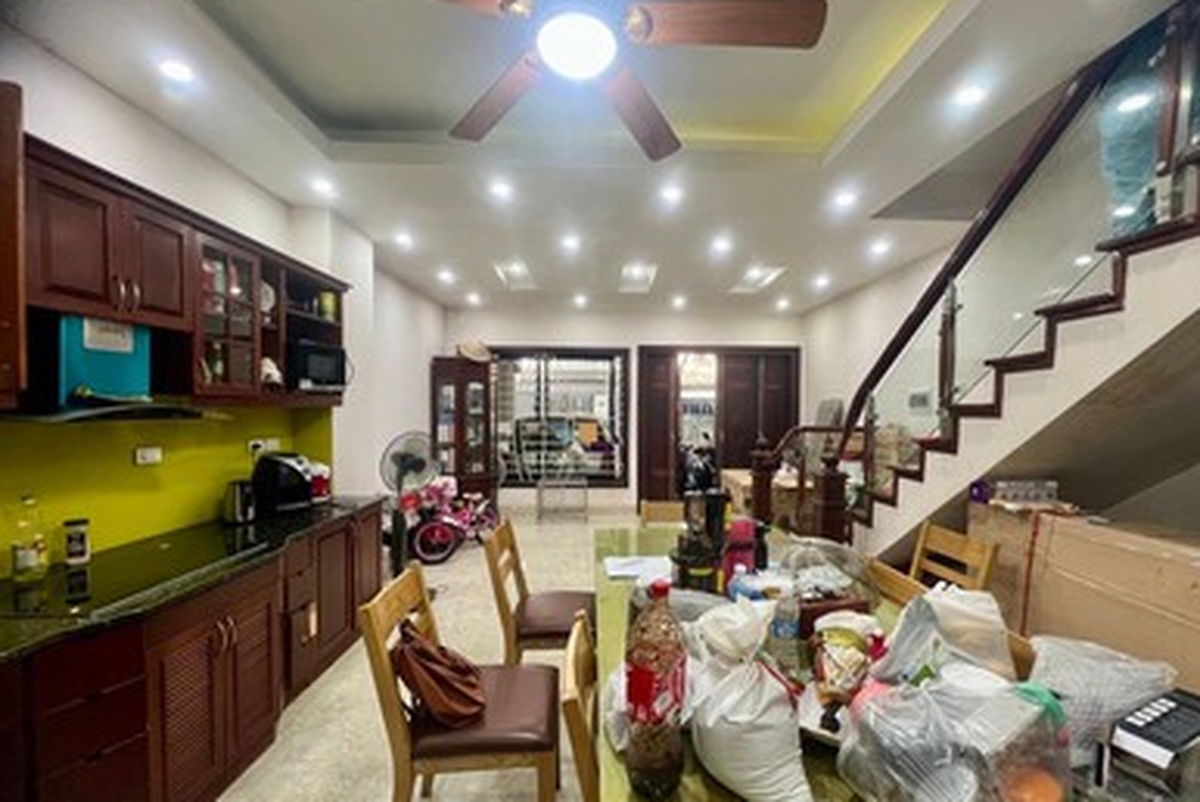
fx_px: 467
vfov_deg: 81.2
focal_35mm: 14
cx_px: 619
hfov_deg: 104.2
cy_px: 423
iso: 200
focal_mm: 1.57
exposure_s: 1/50
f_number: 1.8
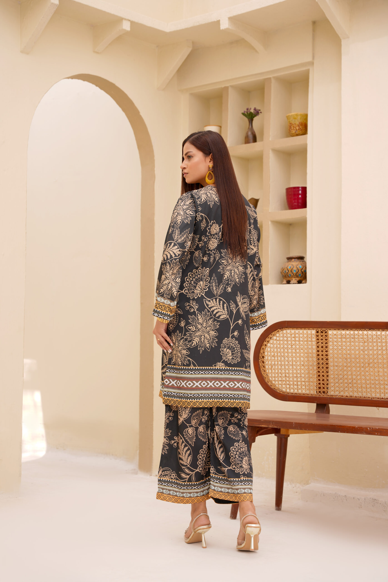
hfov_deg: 22.8
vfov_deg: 33.6
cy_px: 291
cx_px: 194
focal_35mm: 60
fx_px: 963
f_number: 4
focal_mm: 59.6
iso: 50
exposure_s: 1/125
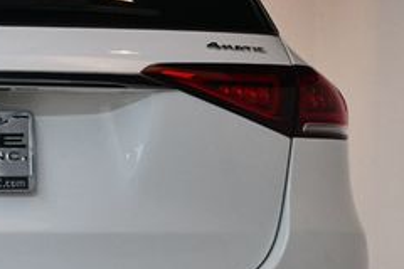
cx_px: -24
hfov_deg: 20.4
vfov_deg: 14.2
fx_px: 1077
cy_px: 190
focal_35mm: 96
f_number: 3.8
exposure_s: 1/160
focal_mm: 24
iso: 800
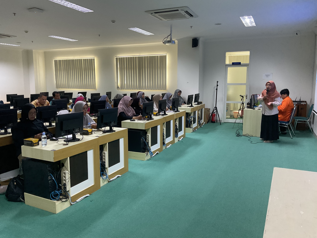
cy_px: 119
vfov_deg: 48.2
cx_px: 158
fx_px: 266
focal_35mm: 29
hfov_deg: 61.7
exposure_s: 1/50
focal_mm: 3
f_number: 1.8
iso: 160
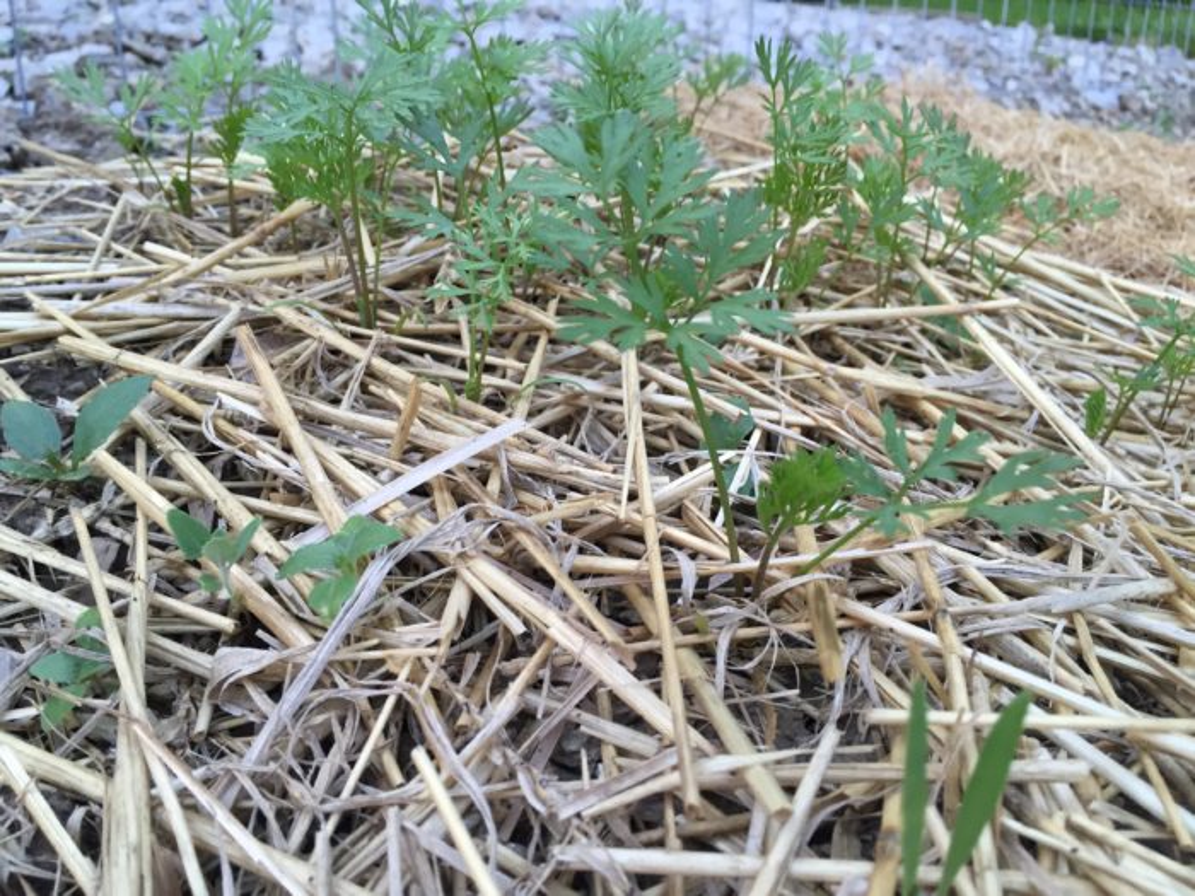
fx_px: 1001
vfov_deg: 48.2
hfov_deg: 61.7
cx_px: 598
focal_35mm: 29
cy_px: 448
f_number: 2.2
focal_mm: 4.15
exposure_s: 1/30
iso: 32
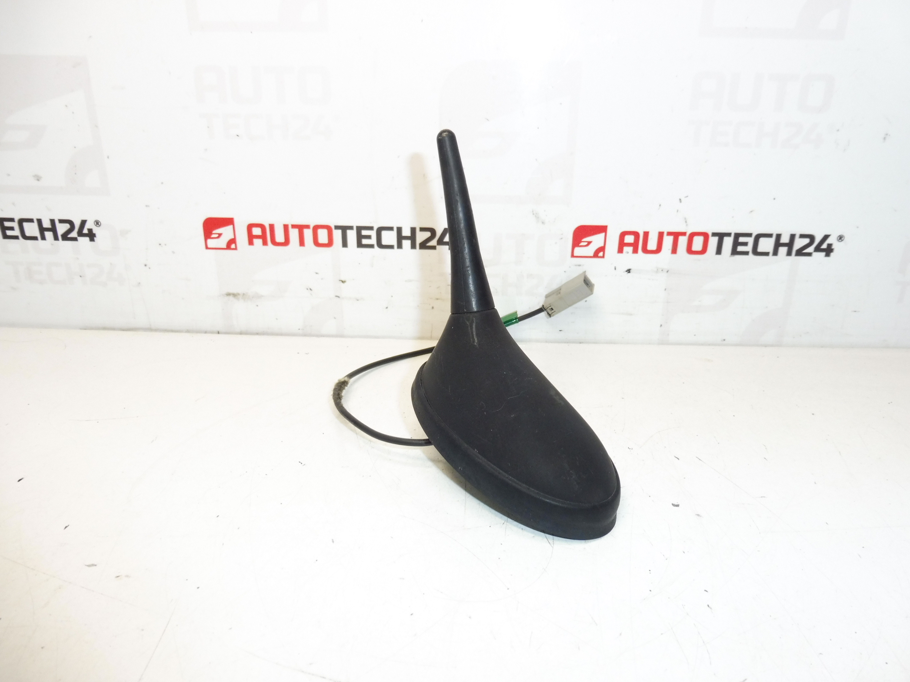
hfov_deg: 71.6
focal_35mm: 24
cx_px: 455
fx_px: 631
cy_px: 341
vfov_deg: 56.8
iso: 200
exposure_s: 1/125
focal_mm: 4.3
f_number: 3.5
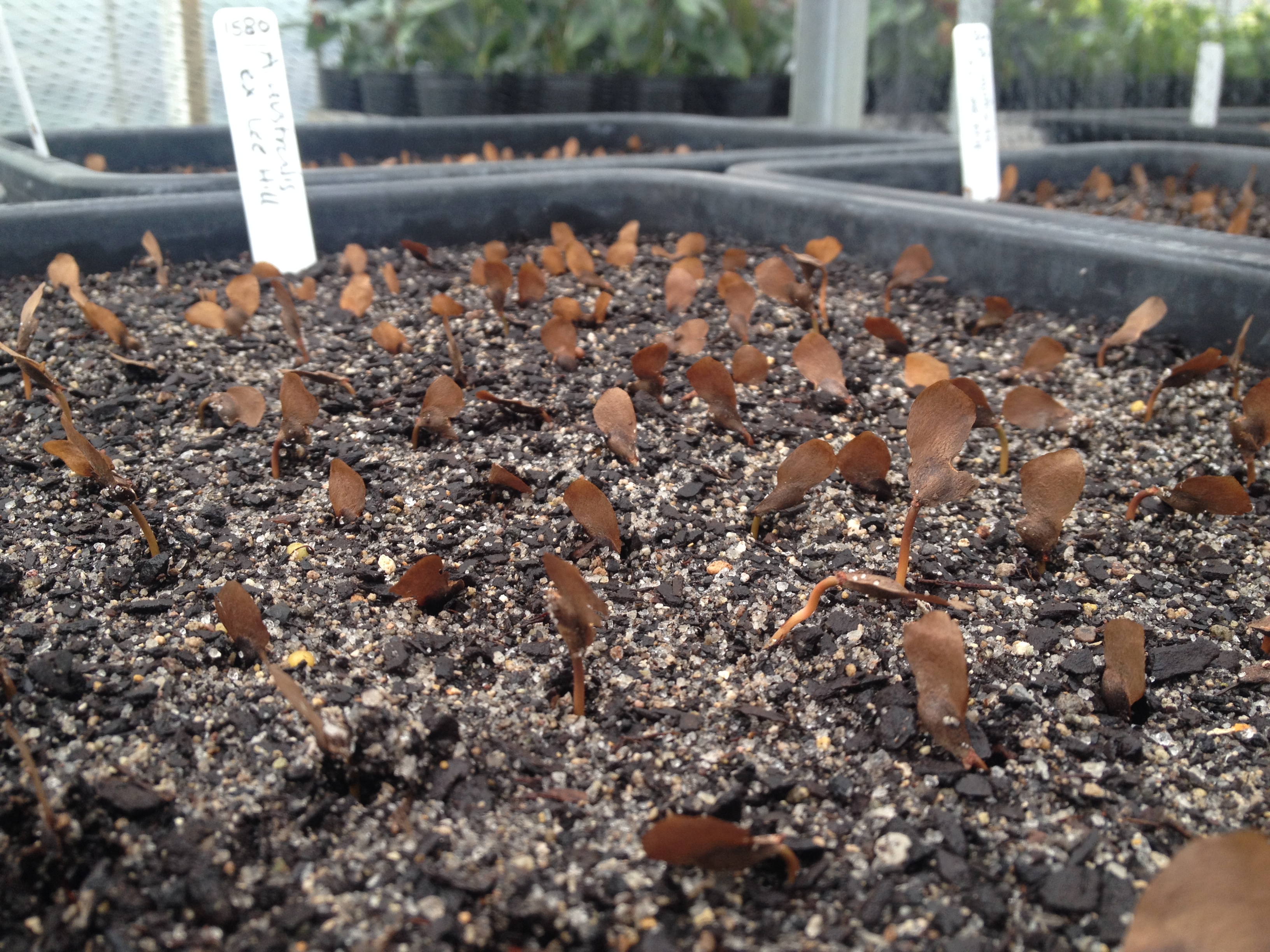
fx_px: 1284
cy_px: 476
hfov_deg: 52.6
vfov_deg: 40.7
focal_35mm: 35
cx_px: 635
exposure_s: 1/127
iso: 50
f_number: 2.4
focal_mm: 4.28
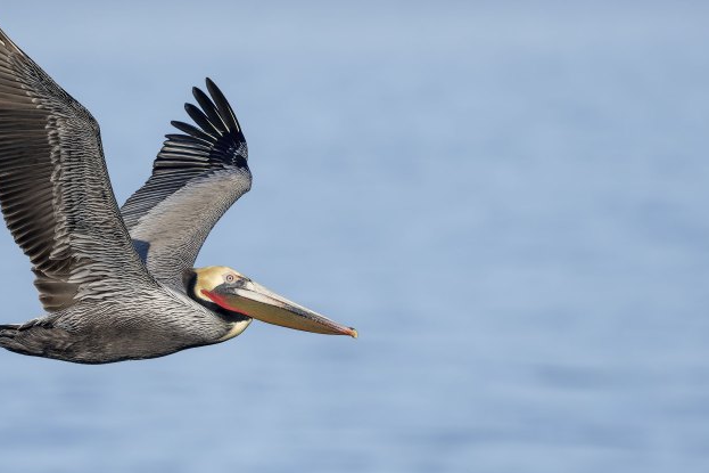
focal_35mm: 682
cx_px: 285
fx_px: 13427
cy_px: 222
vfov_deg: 2.0
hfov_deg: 3.0
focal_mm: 531
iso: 1250
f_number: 8
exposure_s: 1/4000
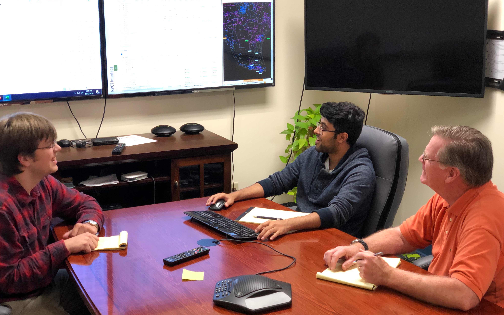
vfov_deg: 23.1
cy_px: 145
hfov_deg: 36.3
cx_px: 251
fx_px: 769
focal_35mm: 56
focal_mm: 6
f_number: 2.4
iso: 125
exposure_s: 1/30
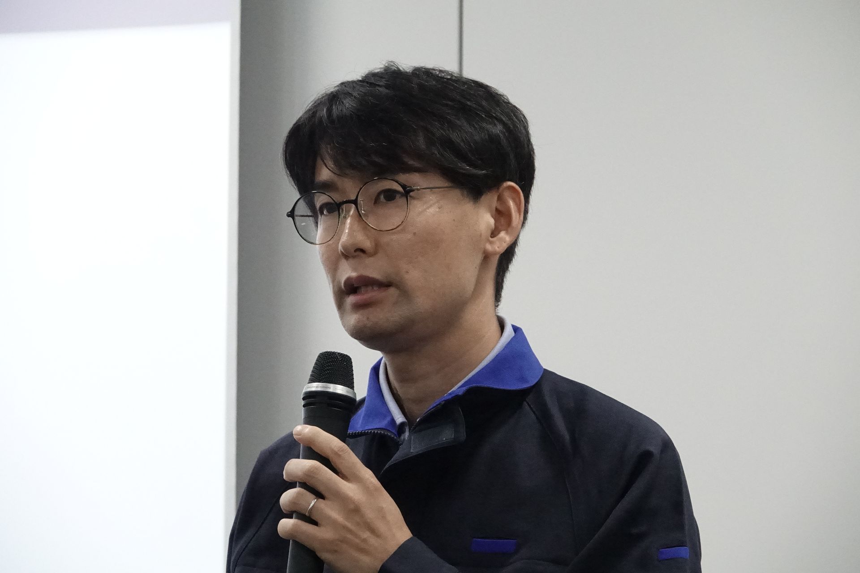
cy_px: 286
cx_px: 430
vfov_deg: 7.5
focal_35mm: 184
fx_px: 4395
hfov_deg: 11.2
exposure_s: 1/800
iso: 6400
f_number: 4
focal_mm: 67.46
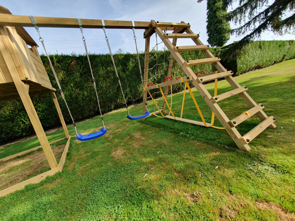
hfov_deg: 106.2
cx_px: 148
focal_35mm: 13
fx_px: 111
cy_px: 110
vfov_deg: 89.9
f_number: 2.2
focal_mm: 1.8
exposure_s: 1/473
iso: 50
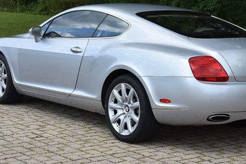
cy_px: 56
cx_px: 150
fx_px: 602
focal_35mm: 88
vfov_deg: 15.5
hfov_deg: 23.1
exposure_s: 1/500
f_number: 8
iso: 280
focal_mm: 38
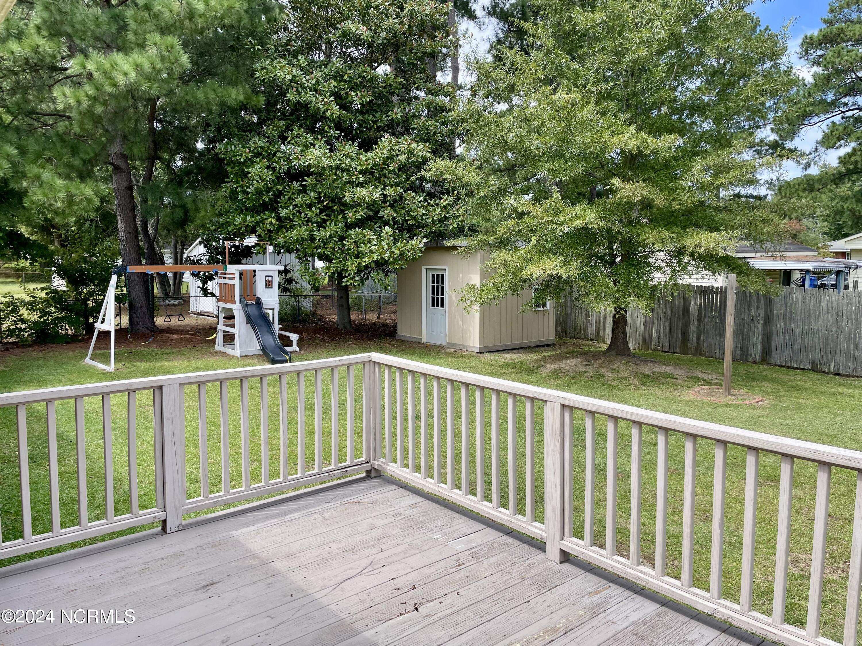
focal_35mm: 26
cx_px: 431
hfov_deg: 67.3
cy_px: 323
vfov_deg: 53.1
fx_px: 647
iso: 32
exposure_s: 1/1667
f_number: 1.6
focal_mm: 4.2
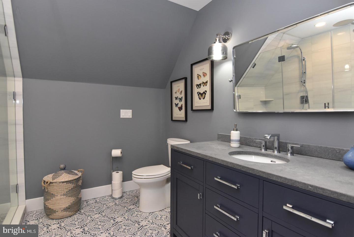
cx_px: 177
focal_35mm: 18
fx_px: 177
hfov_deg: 90.0
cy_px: 118
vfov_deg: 67.5
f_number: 7.1
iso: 800
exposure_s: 1/60
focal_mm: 12
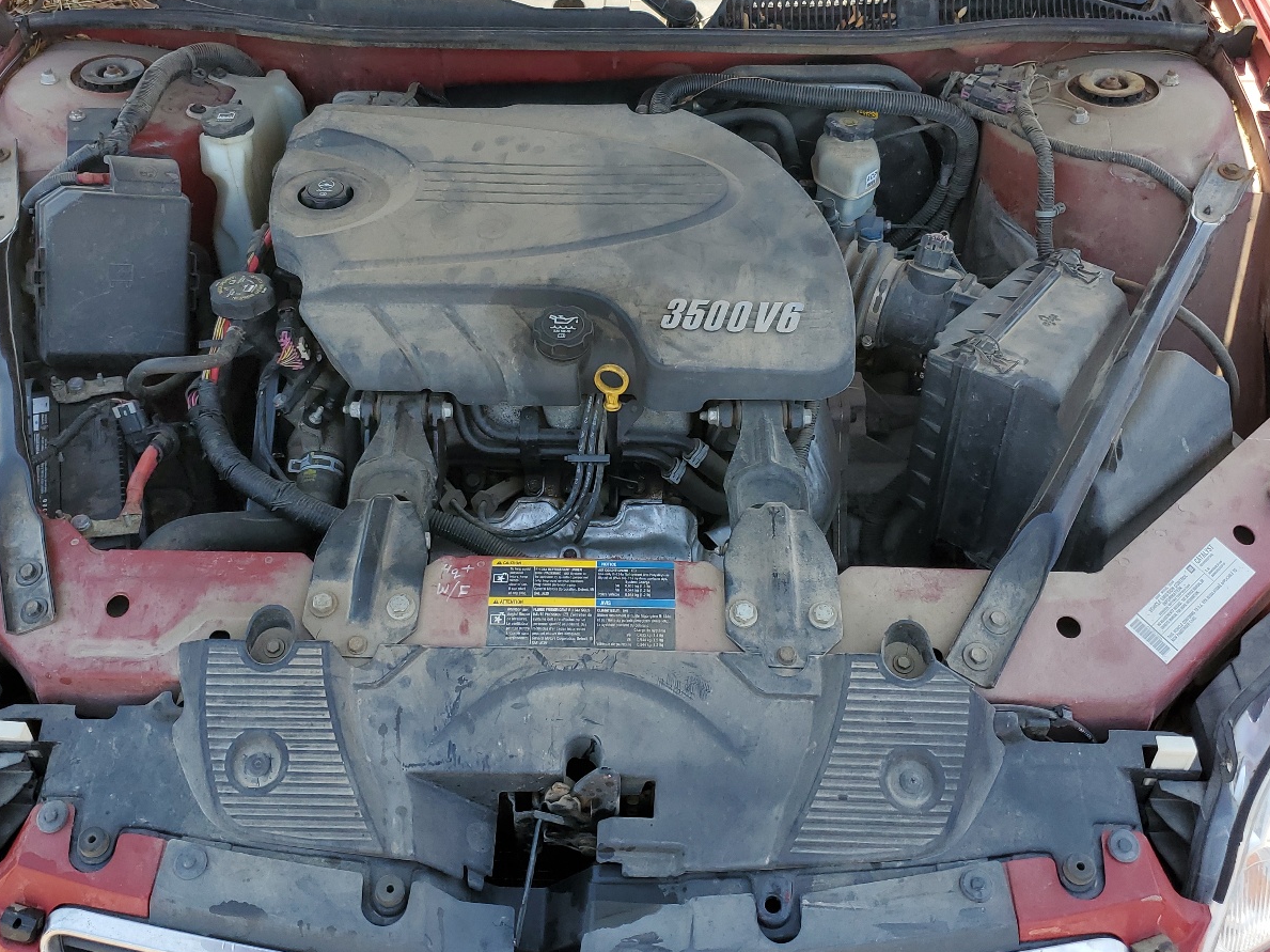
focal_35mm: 35
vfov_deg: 40.6
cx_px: 594
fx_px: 1284
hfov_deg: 52.6
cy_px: 433
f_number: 1.5
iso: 50
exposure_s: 1/556
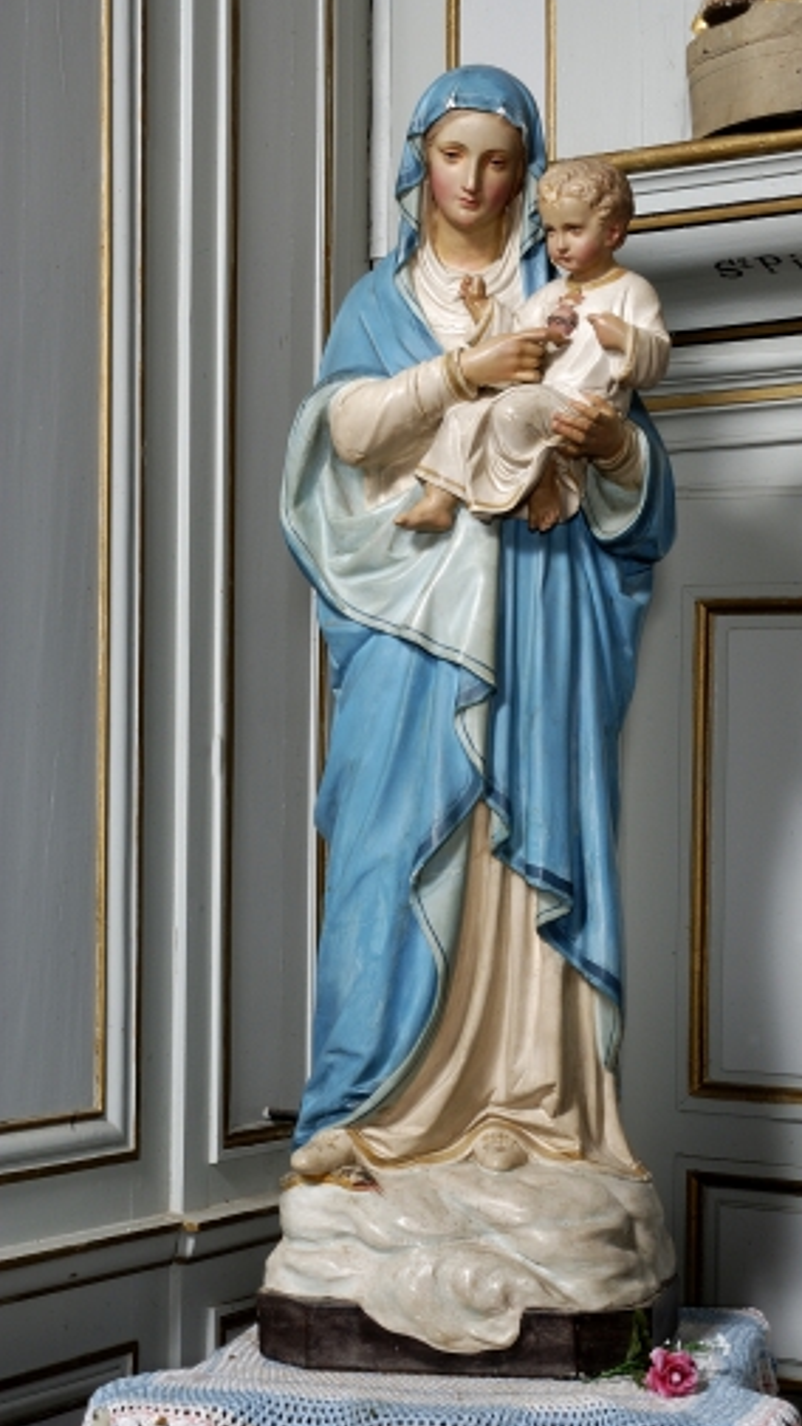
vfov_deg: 29.5
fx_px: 2705
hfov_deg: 16.9
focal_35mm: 72
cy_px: 712
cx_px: 472
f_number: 20
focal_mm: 45
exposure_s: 1/60
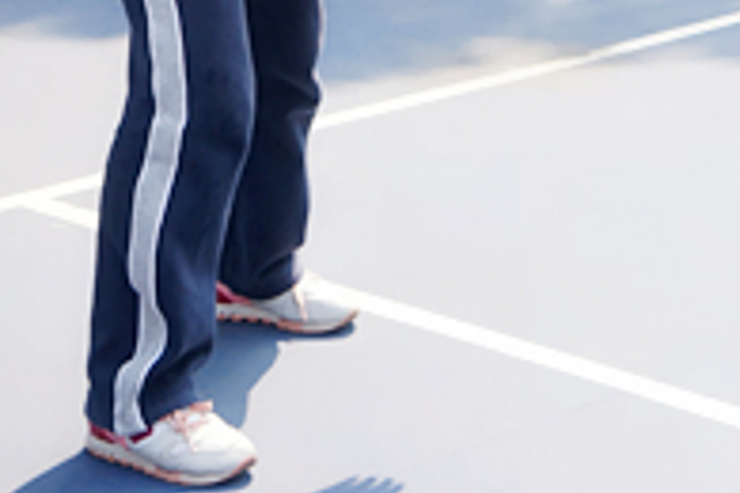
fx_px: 3206
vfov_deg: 8.4
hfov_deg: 13.0
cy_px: -484
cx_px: 740
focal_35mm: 156
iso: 100
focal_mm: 38
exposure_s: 1/200
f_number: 5.6
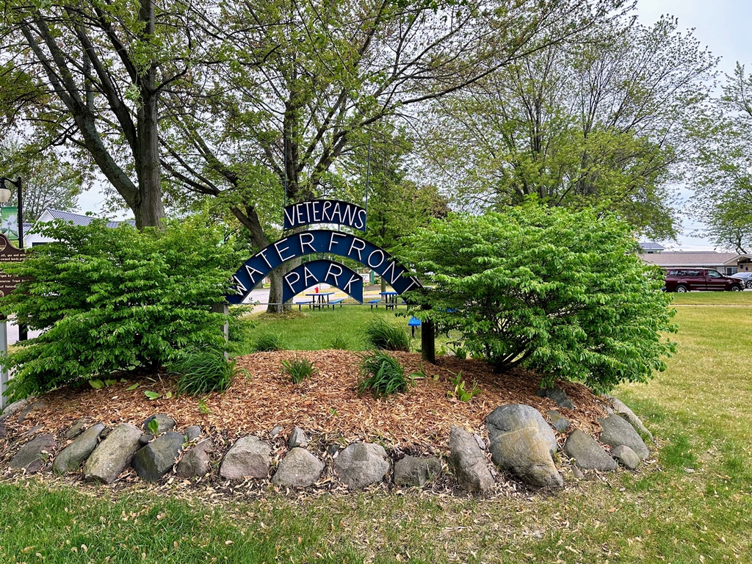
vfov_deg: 56.8
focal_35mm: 24
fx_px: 521
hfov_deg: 71.6
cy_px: 282
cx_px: 376
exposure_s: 1/535
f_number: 1.78
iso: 80
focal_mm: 6.86
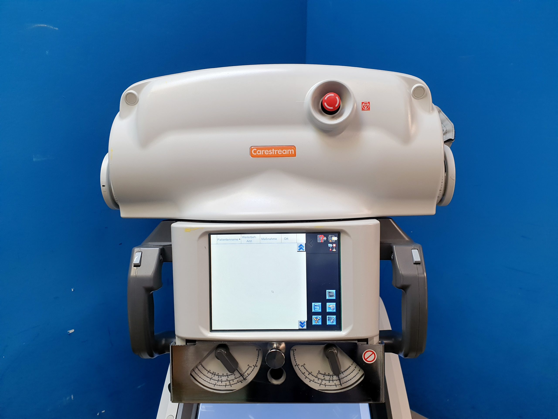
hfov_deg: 67.3
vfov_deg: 53.1
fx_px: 419
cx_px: 279
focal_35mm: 26
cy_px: 210
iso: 100
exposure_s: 1/50
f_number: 2.4
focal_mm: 4.3
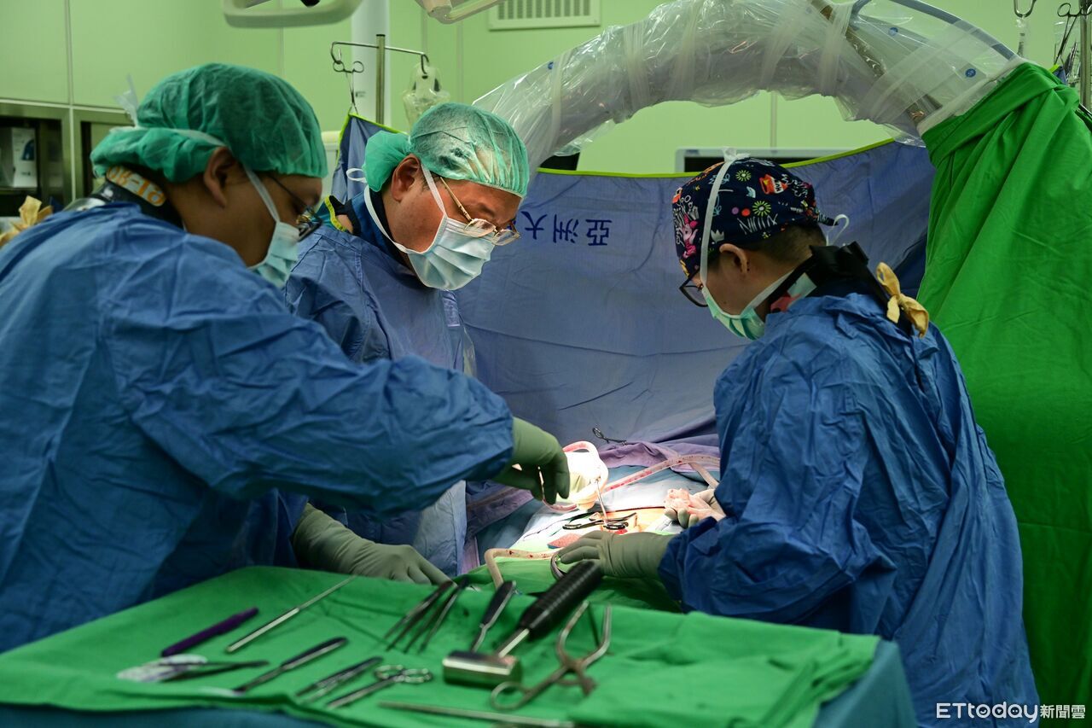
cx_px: 546
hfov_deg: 42.7
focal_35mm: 46
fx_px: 1395
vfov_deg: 29.2
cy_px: 364
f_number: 4
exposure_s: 1/1000
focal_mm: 46
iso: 2500
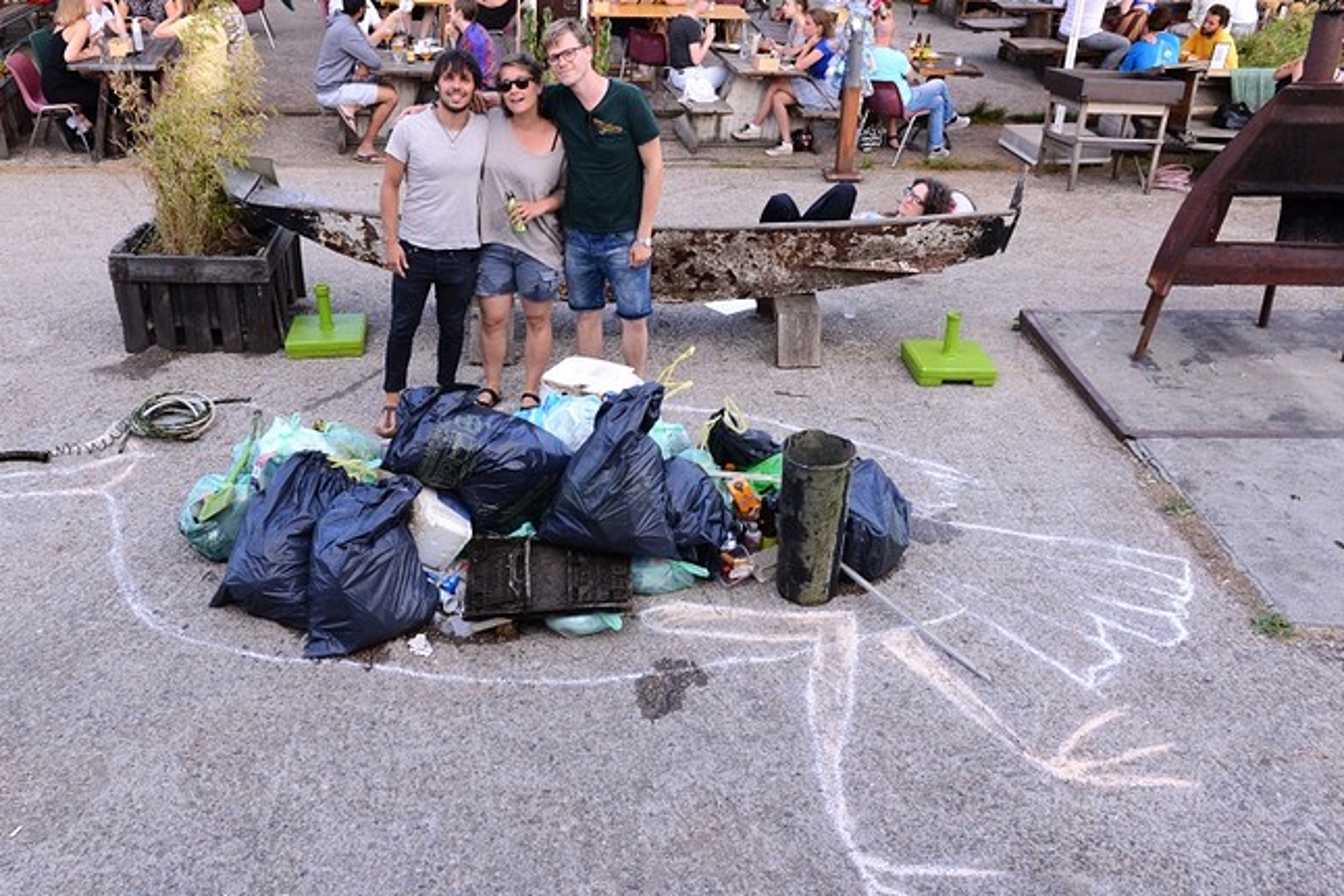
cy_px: 494
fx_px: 1232
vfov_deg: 39.9
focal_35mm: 33
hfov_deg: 57.1
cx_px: 616
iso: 250
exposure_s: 1/200
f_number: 5
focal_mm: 27
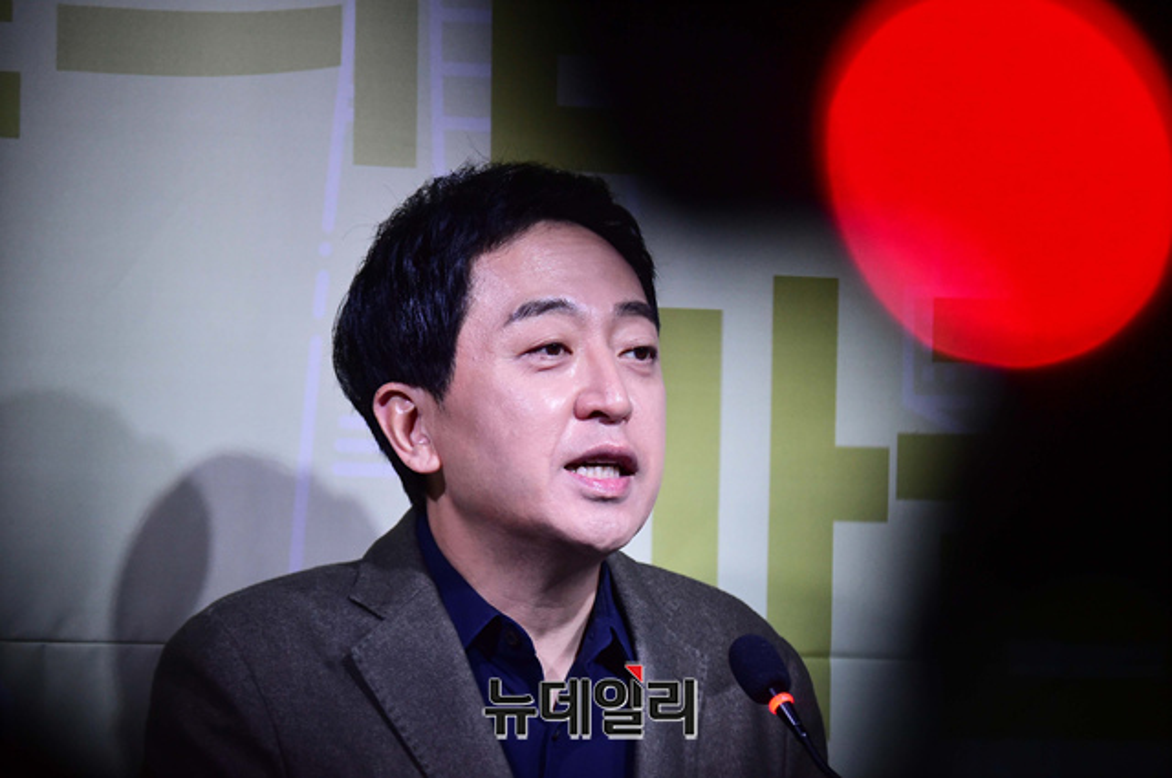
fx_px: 8454
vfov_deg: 5.3
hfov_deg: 7.9
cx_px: 586
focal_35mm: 260
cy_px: 389
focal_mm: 260
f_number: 5.6
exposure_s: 1/250
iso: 3200
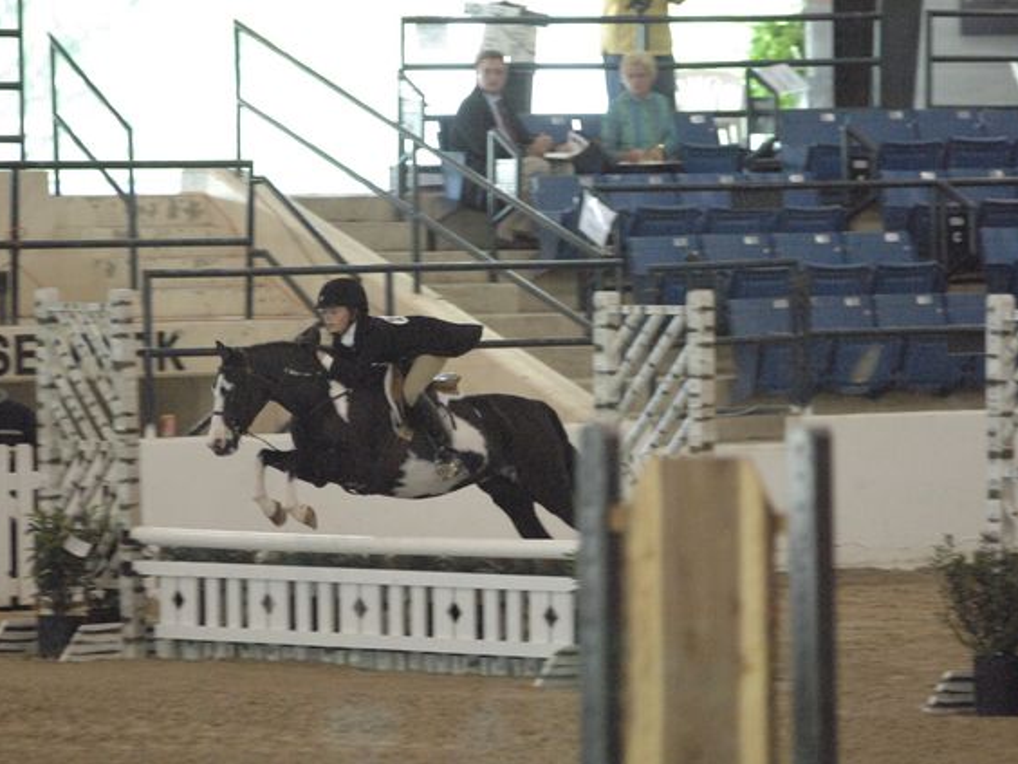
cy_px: 382
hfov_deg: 6.1
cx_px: 486
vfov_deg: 4.5
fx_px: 9617
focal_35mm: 327
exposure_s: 1/320
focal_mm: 200
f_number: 2.8
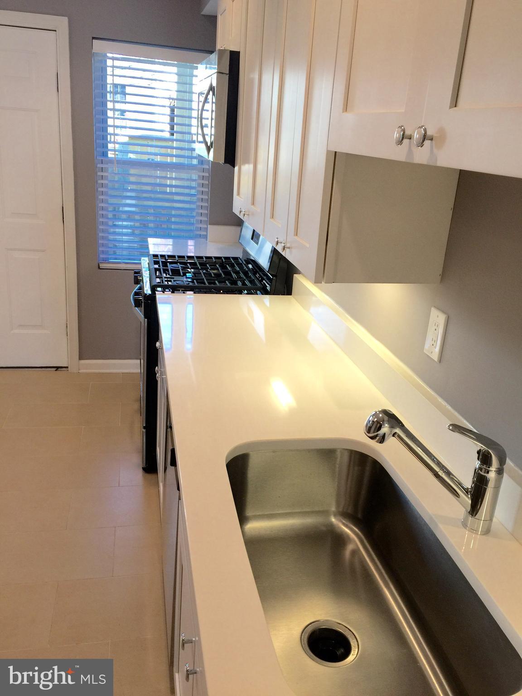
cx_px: 261
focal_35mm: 29
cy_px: 348
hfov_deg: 48.2
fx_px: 583
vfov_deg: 61.7
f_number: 2.2
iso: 32
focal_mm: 4.15
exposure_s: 1/30
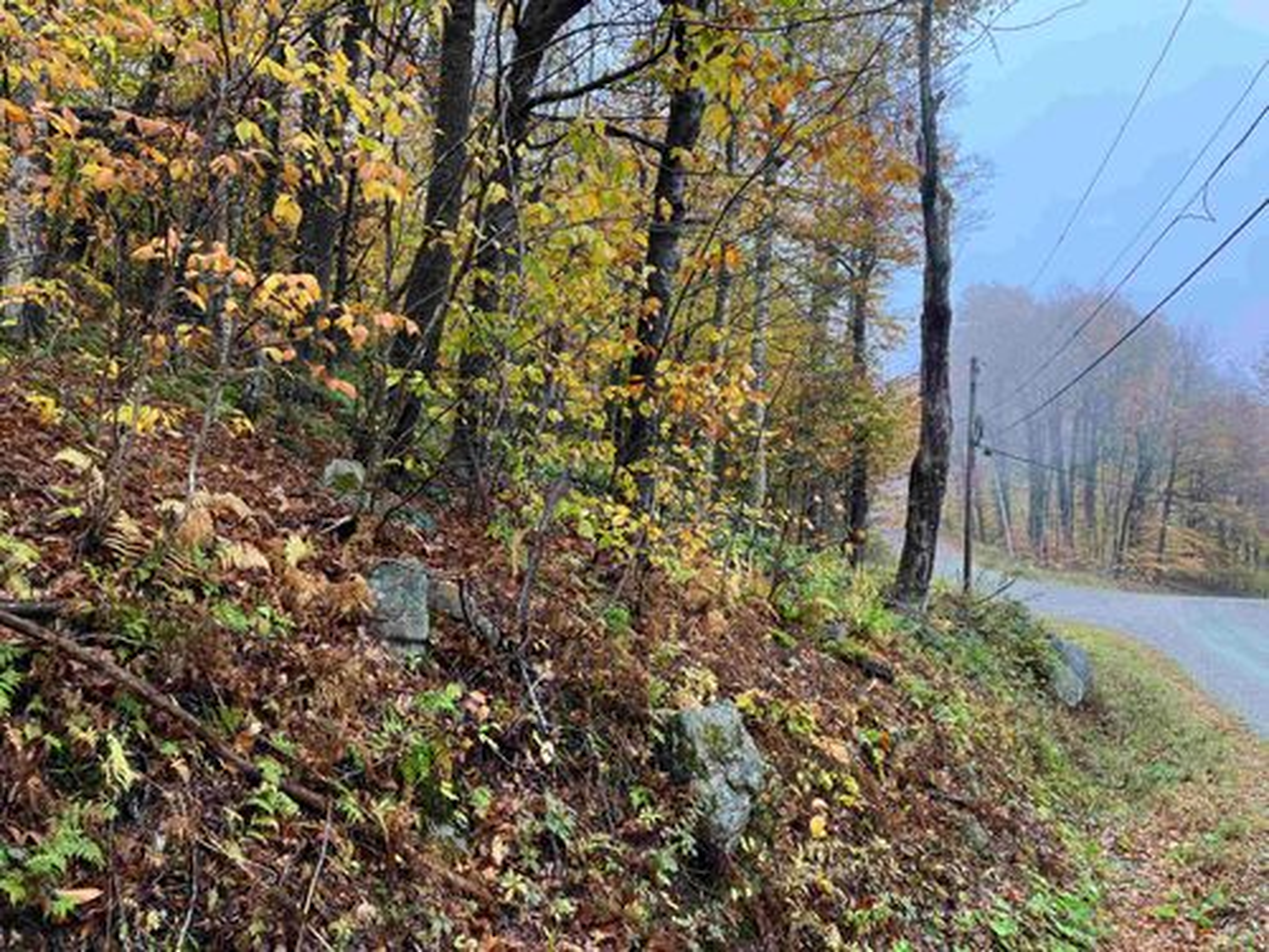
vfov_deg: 49.7
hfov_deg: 63.4
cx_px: 634
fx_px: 1026
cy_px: 476
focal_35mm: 28
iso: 40
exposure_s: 1/143
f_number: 1.8
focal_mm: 3.99
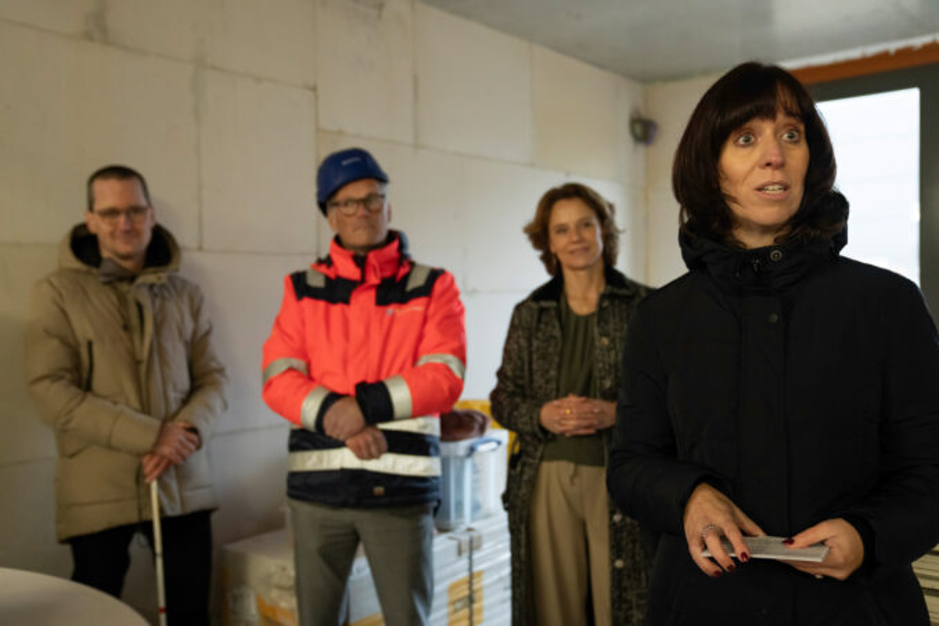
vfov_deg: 43.6
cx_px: 470
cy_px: 313
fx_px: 782
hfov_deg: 61.9
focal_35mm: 30
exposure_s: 1/80
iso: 3200
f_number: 2.8
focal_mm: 30
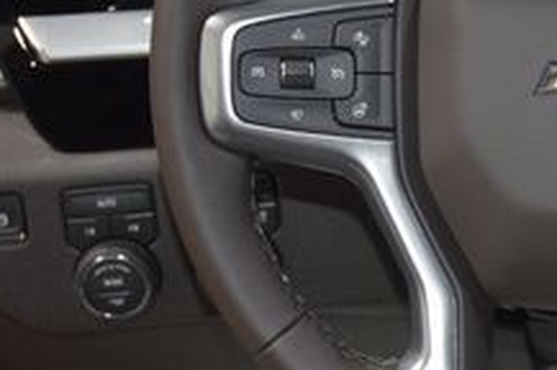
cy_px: 55
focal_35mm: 128
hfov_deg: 15.6
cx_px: 608
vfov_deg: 10.6
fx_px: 1985
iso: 1800
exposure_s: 1/80
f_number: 3.8
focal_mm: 29
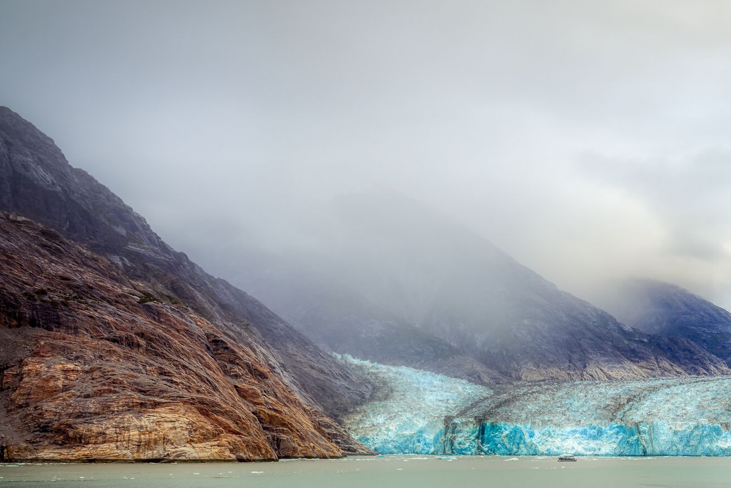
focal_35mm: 51
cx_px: 610
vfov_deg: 26.0
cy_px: 387
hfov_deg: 37.2
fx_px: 1036
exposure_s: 1/30
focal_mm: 28
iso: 100
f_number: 11
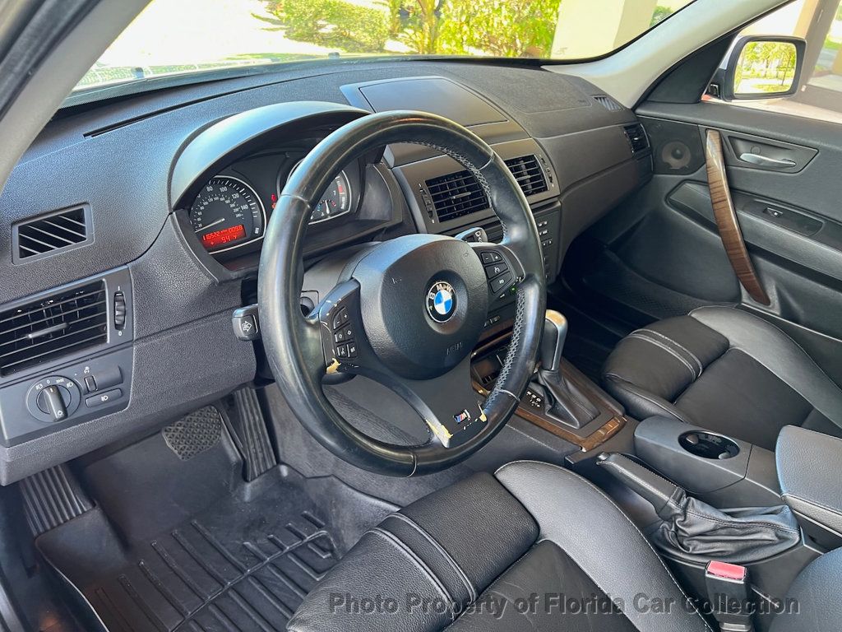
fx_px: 632
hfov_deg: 67.3
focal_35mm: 26
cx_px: 421
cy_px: 316
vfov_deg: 53.1
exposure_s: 1/60
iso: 125
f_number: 1.5
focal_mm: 5.7
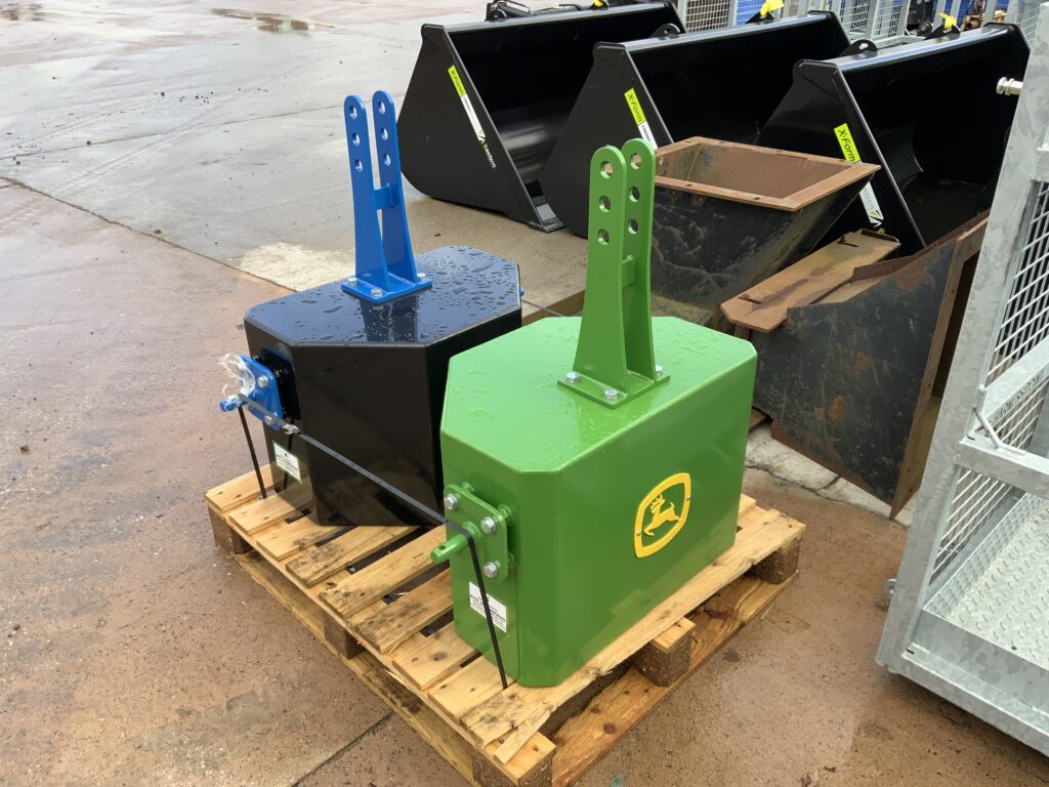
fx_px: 879
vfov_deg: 48.2
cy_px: 394
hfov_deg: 61.7
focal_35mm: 29
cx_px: 524
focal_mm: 3
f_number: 1.8
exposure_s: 1/255
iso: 16
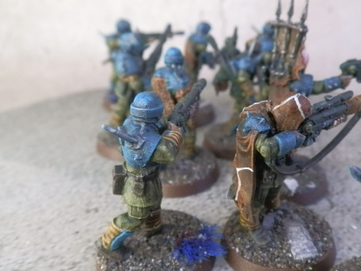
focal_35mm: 35
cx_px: 213
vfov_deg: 40.7
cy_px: 143
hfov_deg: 52.3
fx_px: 365
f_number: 3.1
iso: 400
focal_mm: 5
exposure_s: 1/60
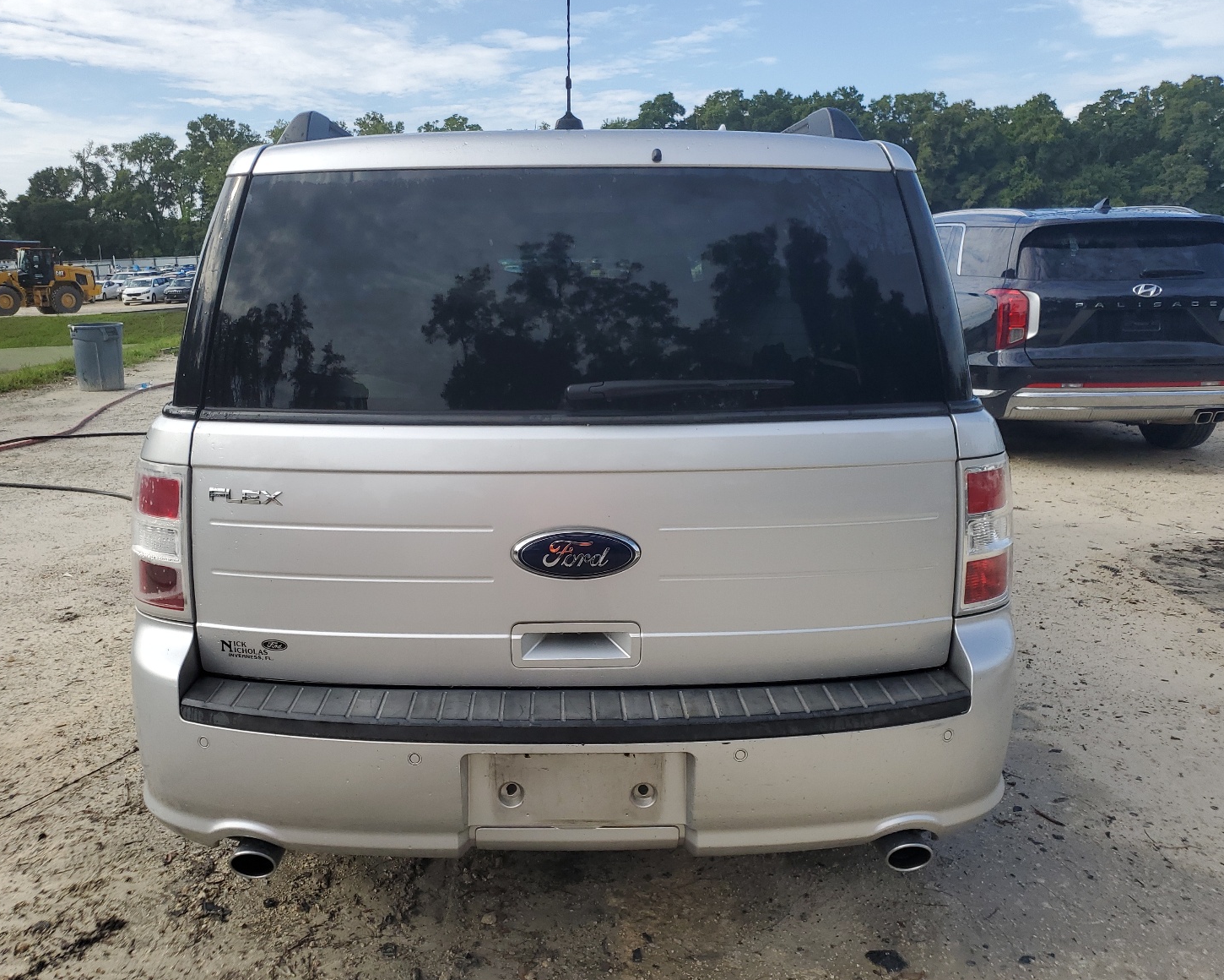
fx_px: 1014
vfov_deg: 51.5
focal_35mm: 28
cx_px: 556
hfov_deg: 62.1
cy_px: 496
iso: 50
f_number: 1.5
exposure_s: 1/1667
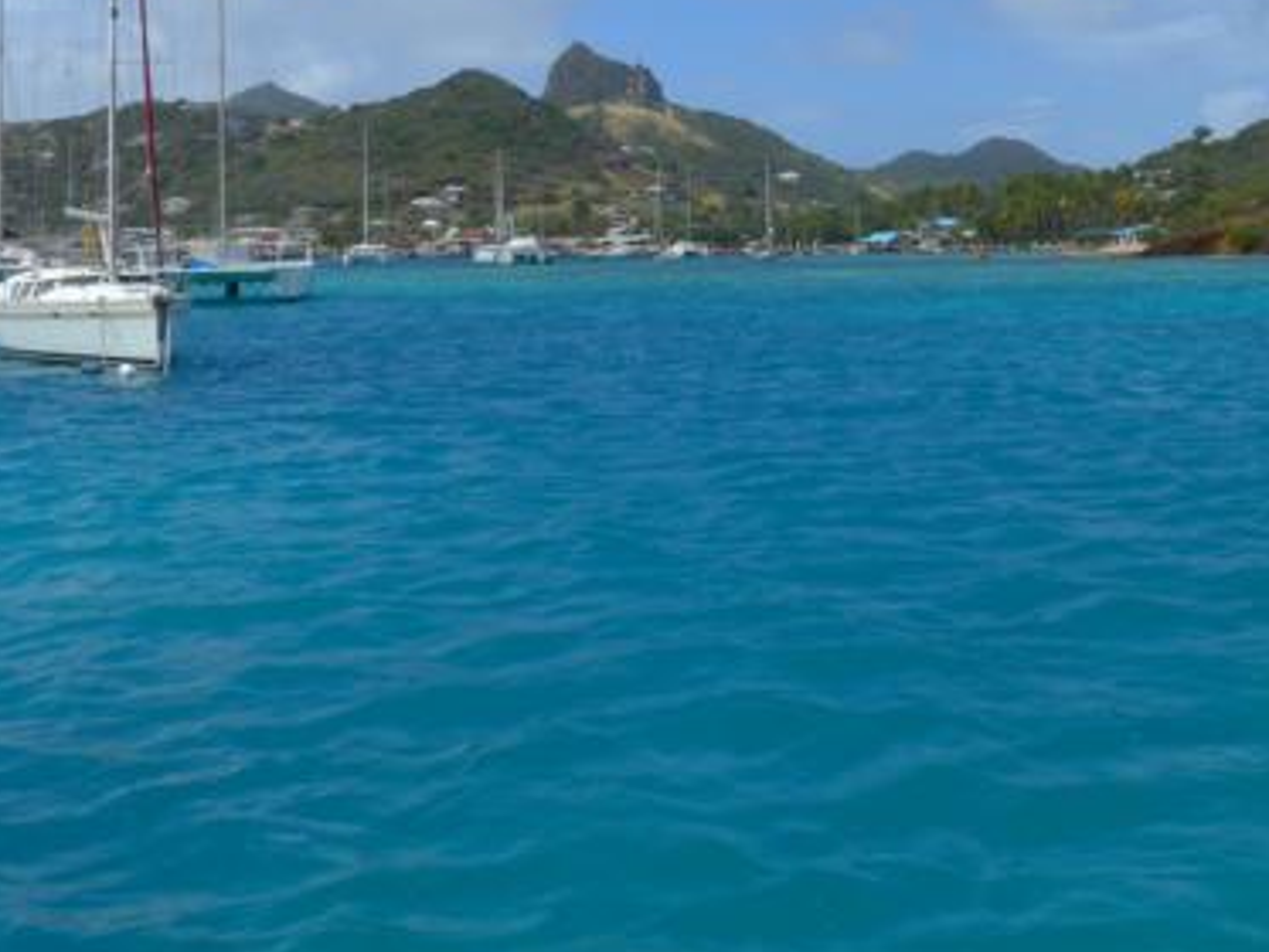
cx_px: 898
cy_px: 173
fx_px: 1760
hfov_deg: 38.9
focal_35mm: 48
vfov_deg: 29.5
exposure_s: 1/2000
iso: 80
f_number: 3.2
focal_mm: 6
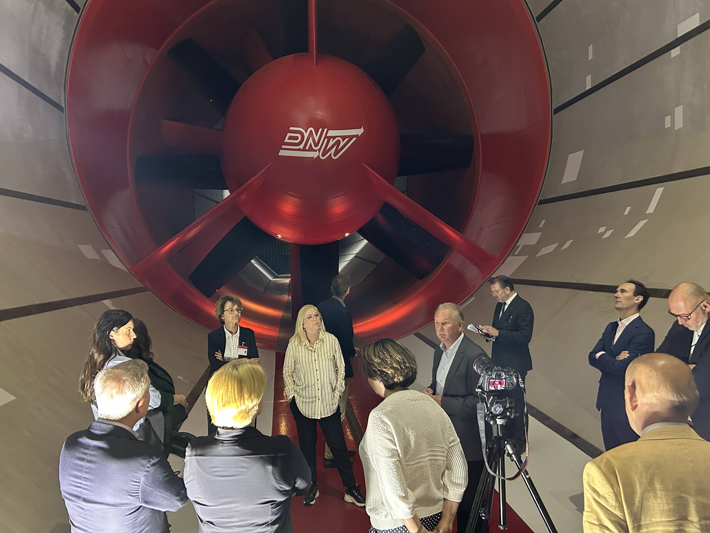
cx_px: 345
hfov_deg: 65.3
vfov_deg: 51.3
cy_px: 257
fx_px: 554
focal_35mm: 27
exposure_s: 1/25
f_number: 1.5
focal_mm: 5.7
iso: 500
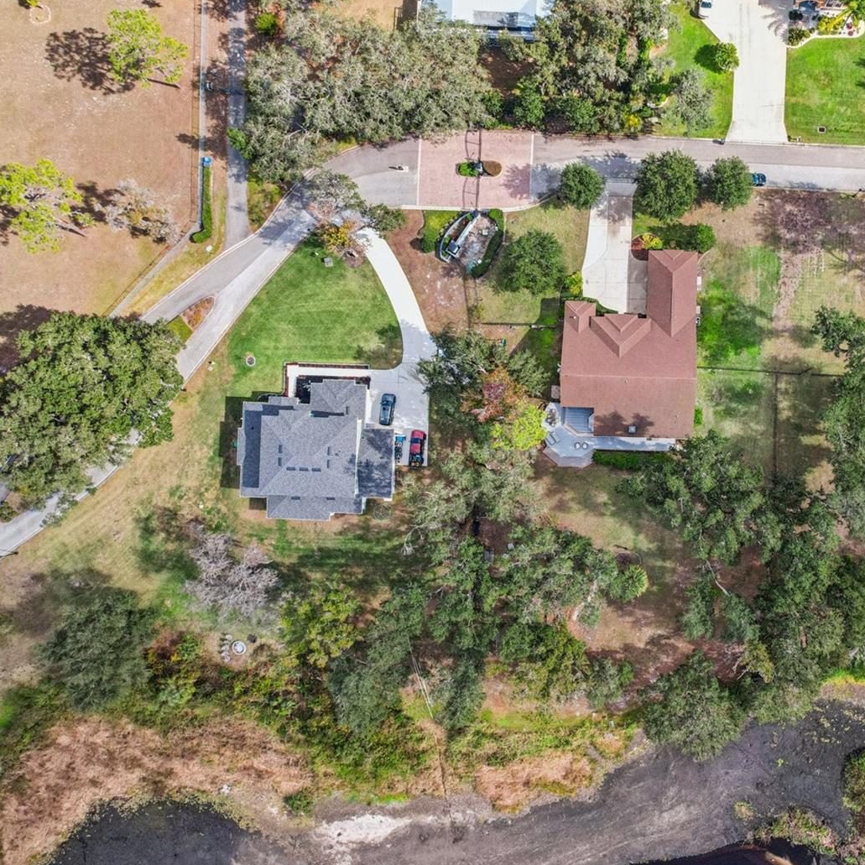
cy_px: 429
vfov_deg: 55.6
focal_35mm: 29
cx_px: 630
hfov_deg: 53.5
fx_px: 820
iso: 400
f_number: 2.8
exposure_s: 1/640
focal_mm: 8.38
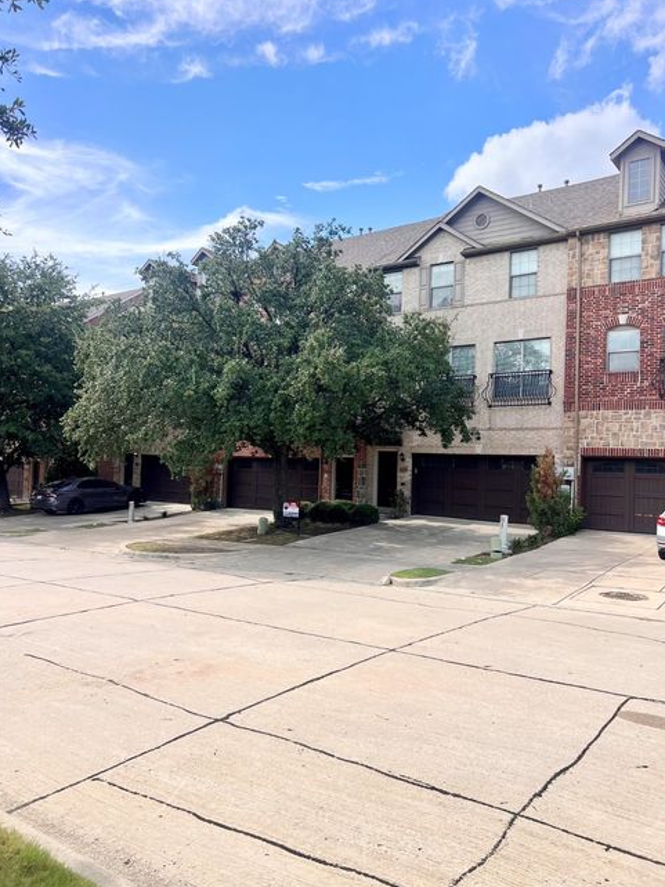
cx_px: 339
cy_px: 444
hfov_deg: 51.3
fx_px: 692
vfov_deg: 65.3
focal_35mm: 27
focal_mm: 5.7
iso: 50
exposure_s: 1/2762
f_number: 1.5
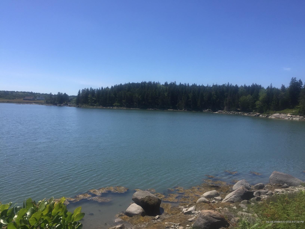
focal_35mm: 29
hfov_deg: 61.7
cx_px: 152
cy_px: 114
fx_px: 256
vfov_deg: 48.2
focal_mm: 4.15
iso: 32
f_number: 2.2
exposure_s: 1/2639
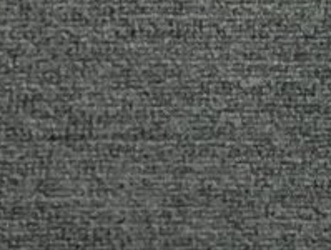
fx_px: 2107
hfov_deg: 7.5
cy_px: 799
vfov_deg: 6.2
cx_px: -761
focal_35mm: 220
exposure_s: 1/60
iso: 250
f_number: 1.8
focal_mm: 3
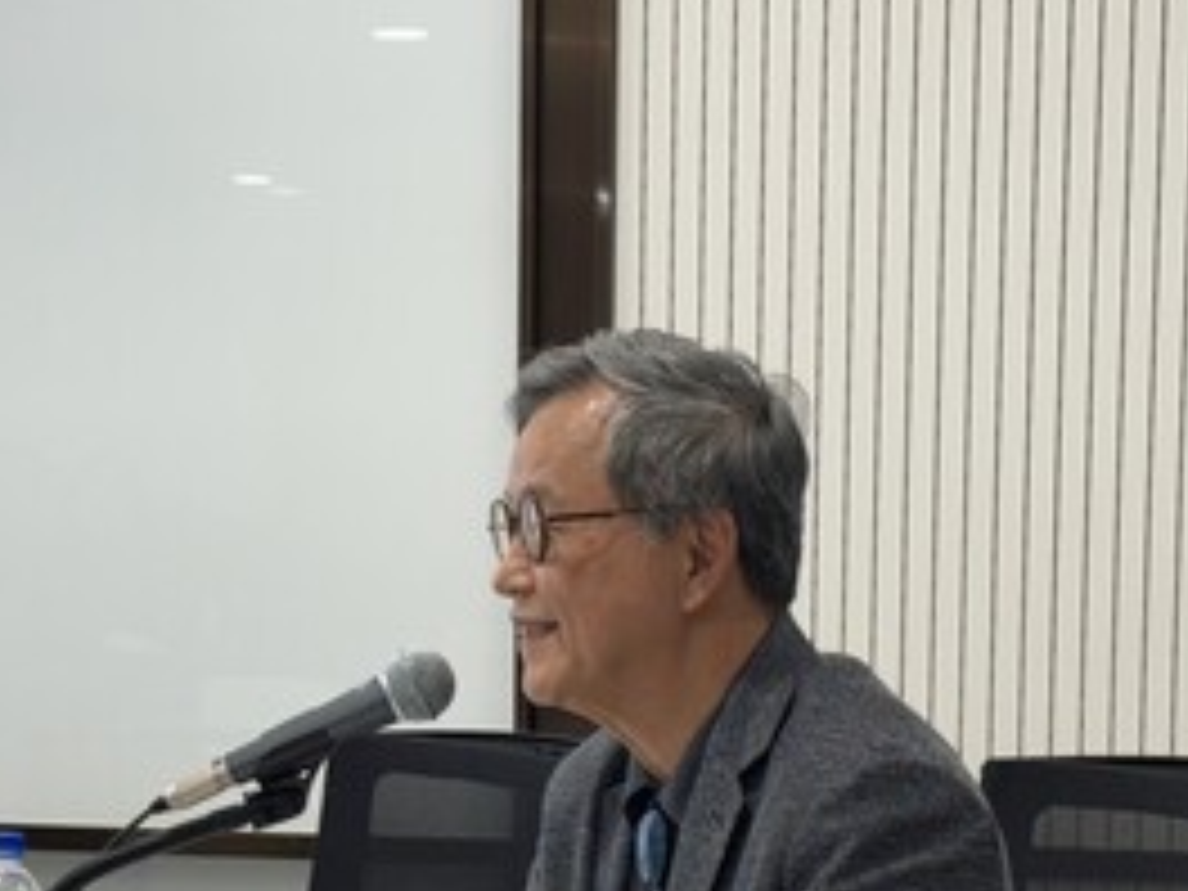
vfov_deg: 13.4
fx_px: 3741
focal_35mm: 109
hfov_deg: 18.0
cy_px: 837
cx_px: 662
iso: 64
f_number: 1.78
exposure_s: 1/60
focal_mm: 6.76
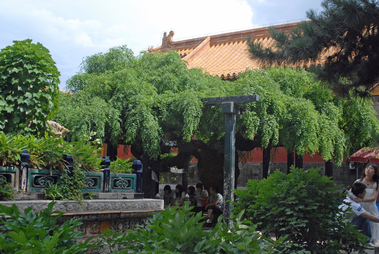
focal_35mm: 42
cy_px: 127
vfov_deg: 32.0
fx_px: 443
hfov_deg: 46.4
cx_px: 190
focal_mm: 28
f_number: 9
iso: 400
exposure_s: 1/320
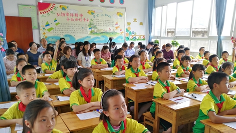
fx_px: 188
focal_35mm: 30
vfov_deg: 38.7
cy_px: 84
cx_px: 118
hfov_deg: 64.3
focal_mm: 3.95
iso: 80
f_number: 1.8
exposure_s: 1/50
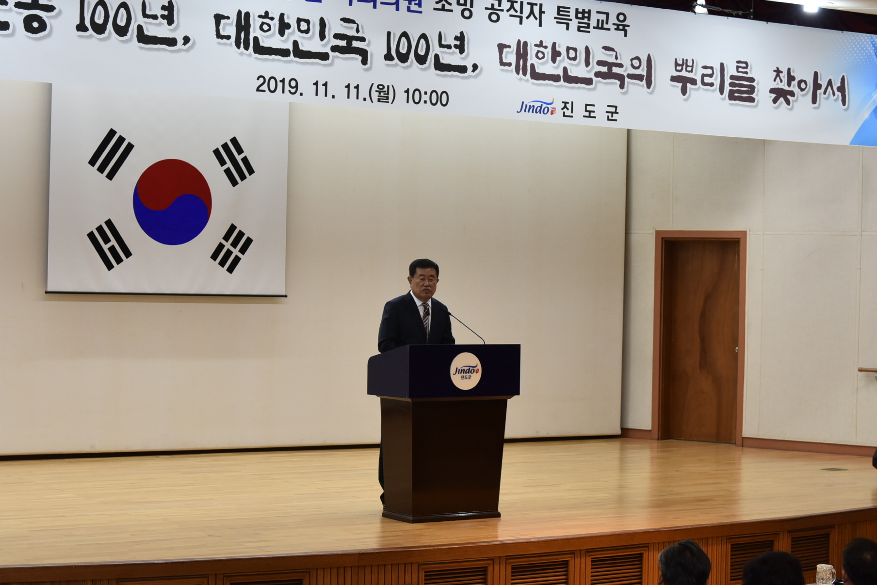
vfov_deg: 18.7
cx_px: 429
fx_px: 1779
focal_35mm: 73
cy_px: 284
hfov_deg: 27.7
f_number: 4.5
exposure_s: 1/125
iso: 800
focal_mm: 55
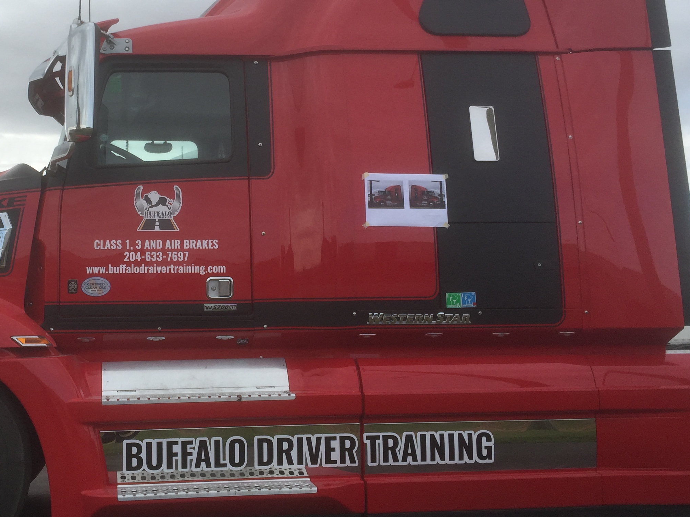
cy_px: 198
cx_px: 200
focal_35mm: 47
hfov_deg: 39.7
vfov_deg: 30.8
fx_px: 937
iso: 32
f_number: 2.2
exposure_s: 1/860
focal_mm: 4.15
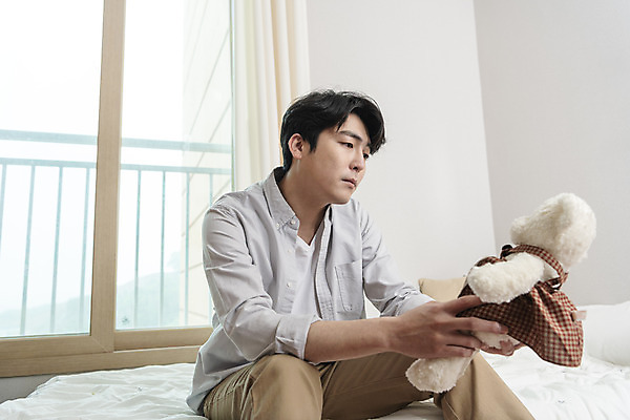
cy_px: 210
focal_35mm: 30
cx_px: 315
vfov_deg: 43.6
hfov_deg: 61.9
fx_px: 525
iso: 320
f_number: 4
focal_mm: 30
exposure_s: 1/125
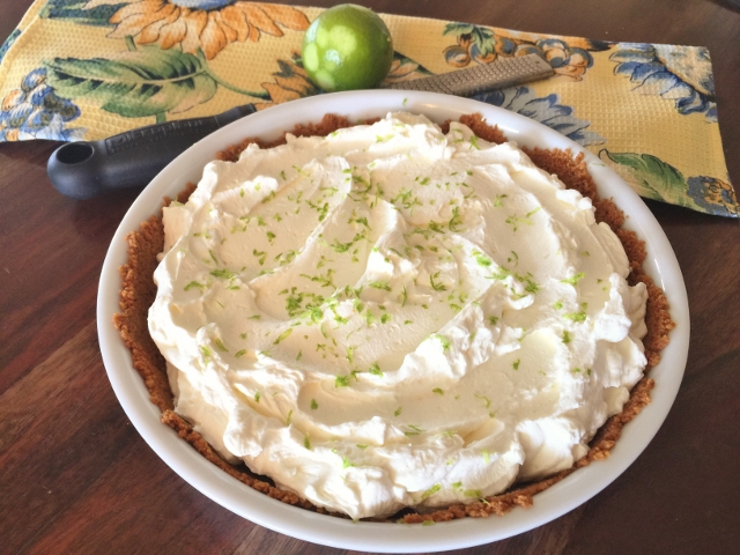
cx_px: 370
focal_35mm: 29
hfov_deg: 61.7
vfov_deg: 48.2
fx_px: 620
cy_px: 278
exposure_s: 1/15
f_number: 2.2
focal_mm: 4.15
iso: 32
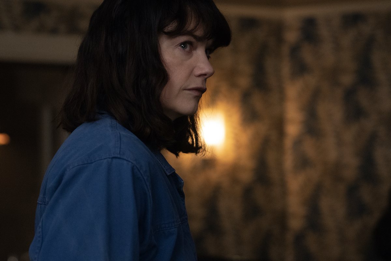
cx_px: 196
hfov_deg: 20.6
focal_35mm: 99
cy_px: 130
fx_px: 1075
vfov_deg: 13.8
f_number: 2.8
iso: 2500
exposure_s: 1/125
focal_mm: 66
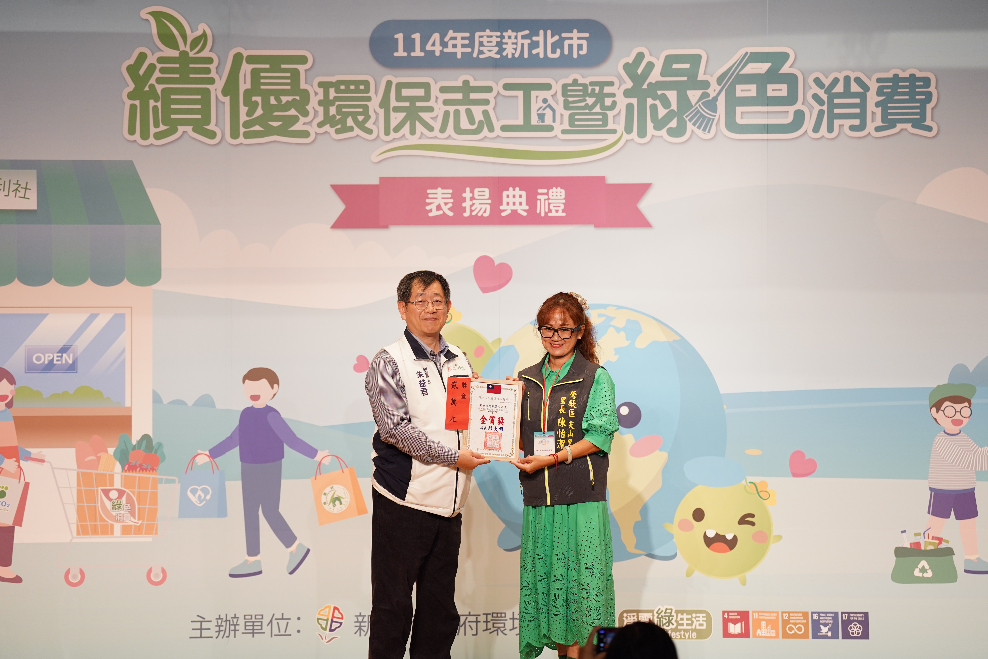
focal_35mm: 115
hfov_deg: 17.8
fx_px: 3156
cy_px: 330
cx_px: 494
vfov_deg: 11.9
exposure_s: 1/200
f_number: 2.8
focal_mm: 115
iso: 400
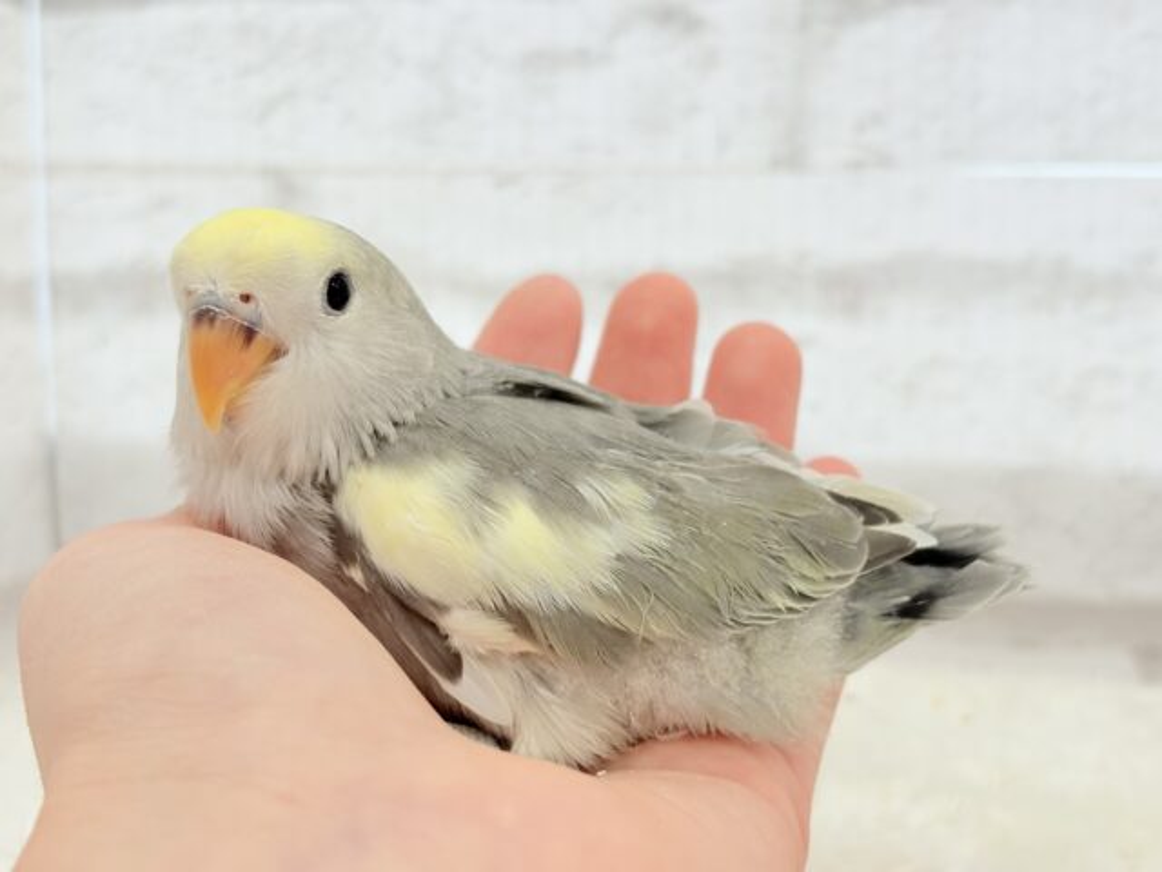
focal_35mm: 52
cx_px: 581
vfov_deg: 28.0
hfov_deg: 36.8
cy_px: 436
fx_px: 1746
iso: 50
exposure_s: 1/95
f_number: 1.6
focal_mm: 5.96
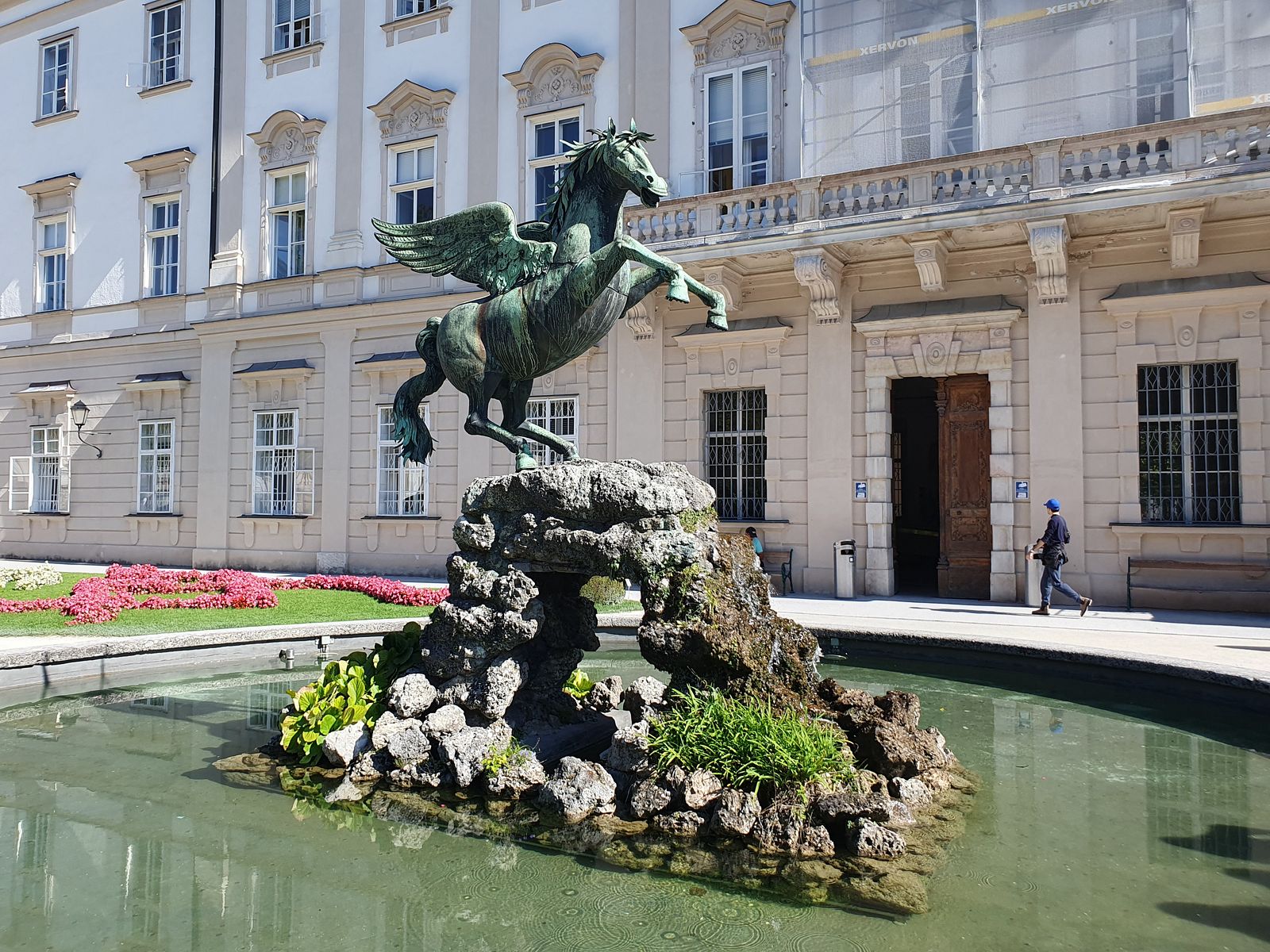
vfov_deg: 53.1
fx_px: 954
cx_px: 635
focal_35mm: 26
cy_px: 476
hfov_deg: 67.3
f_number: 2.4
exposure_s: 1/802
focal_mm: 4.32
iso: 50
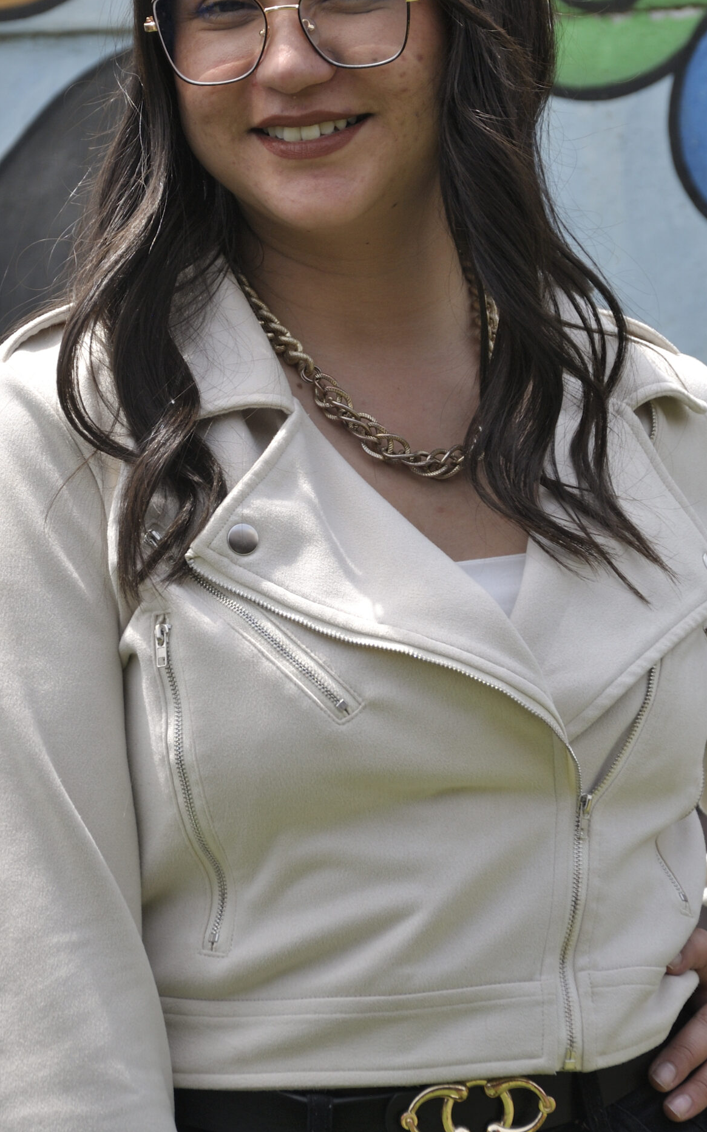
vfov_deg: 9.5
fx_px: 6804
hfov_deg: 5.9
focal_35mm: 221
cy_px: 389
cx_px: 330
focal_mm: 105
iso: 100
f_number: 5.6
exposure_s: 1/320
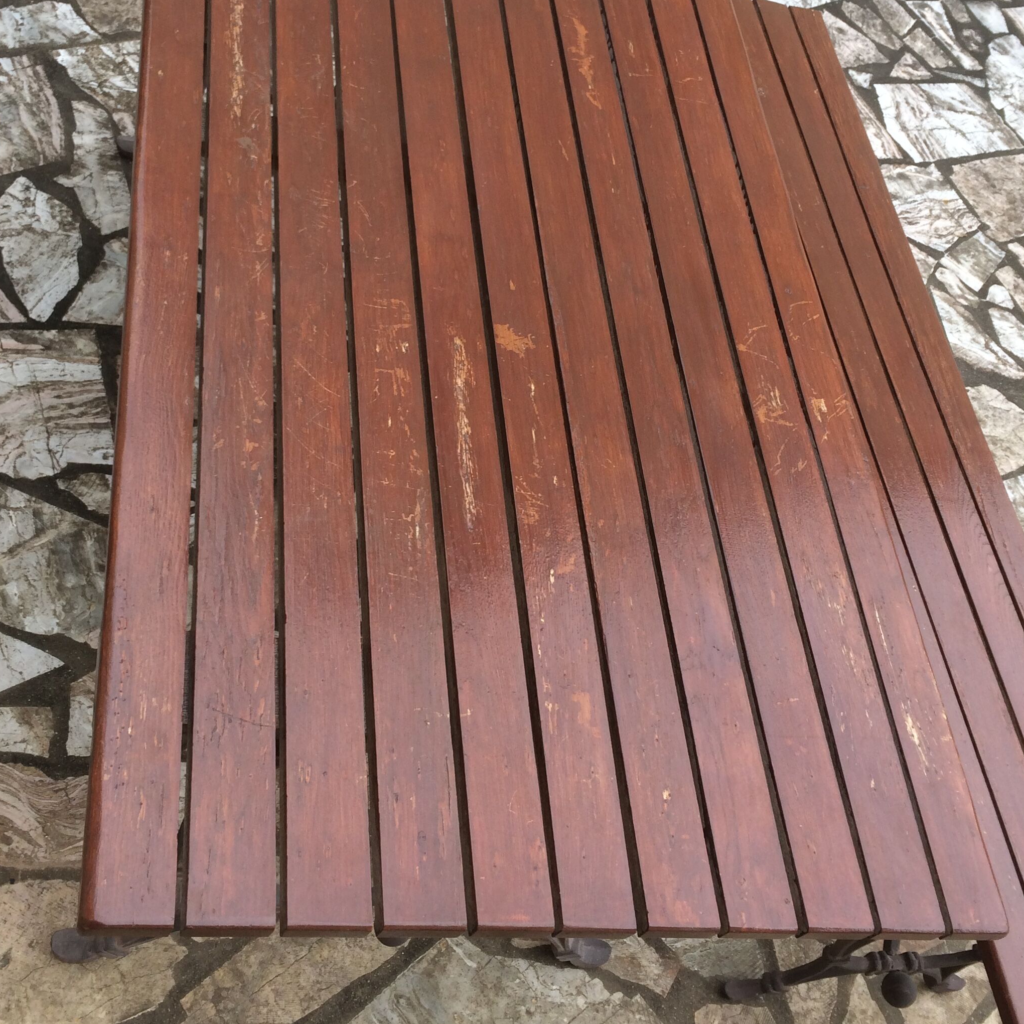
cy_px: 389
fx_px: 1372
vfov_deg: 40.7
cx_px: 464
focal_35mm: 41
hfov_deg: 40.9
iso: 32
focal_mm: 4.15
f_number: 2.2
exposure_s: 1/100
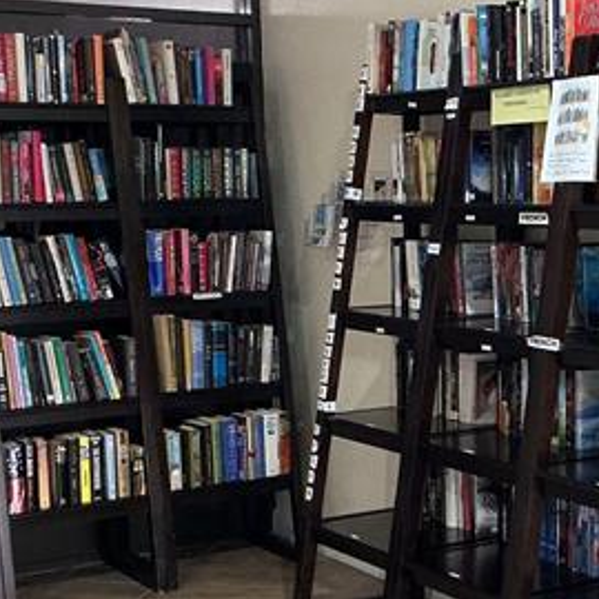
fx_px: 1488
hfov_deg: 22.5
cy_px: 344
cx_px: 459
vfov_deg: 22.7
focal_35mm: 76
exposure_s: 1/60
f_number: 1.8
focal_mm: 3
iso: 200
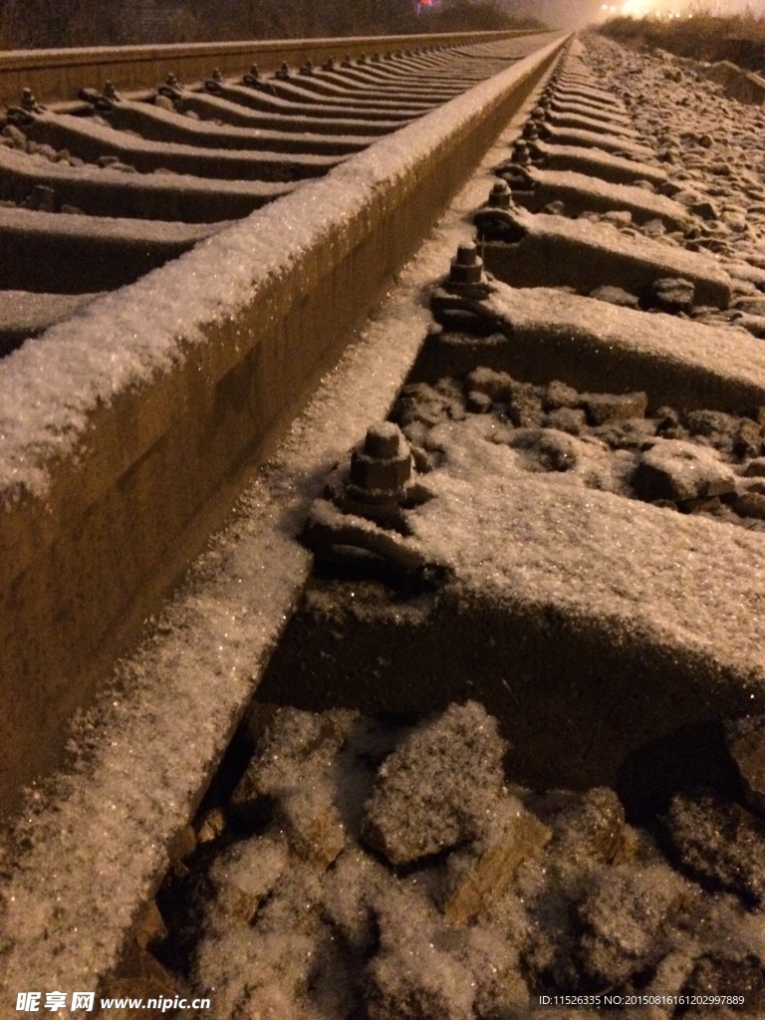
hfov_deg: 46.8
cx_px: 382
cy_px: 510
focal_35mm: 30
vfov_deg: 60.0
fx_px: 884
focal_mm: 4.12
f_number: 2.2
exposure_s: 1/17
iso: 2000
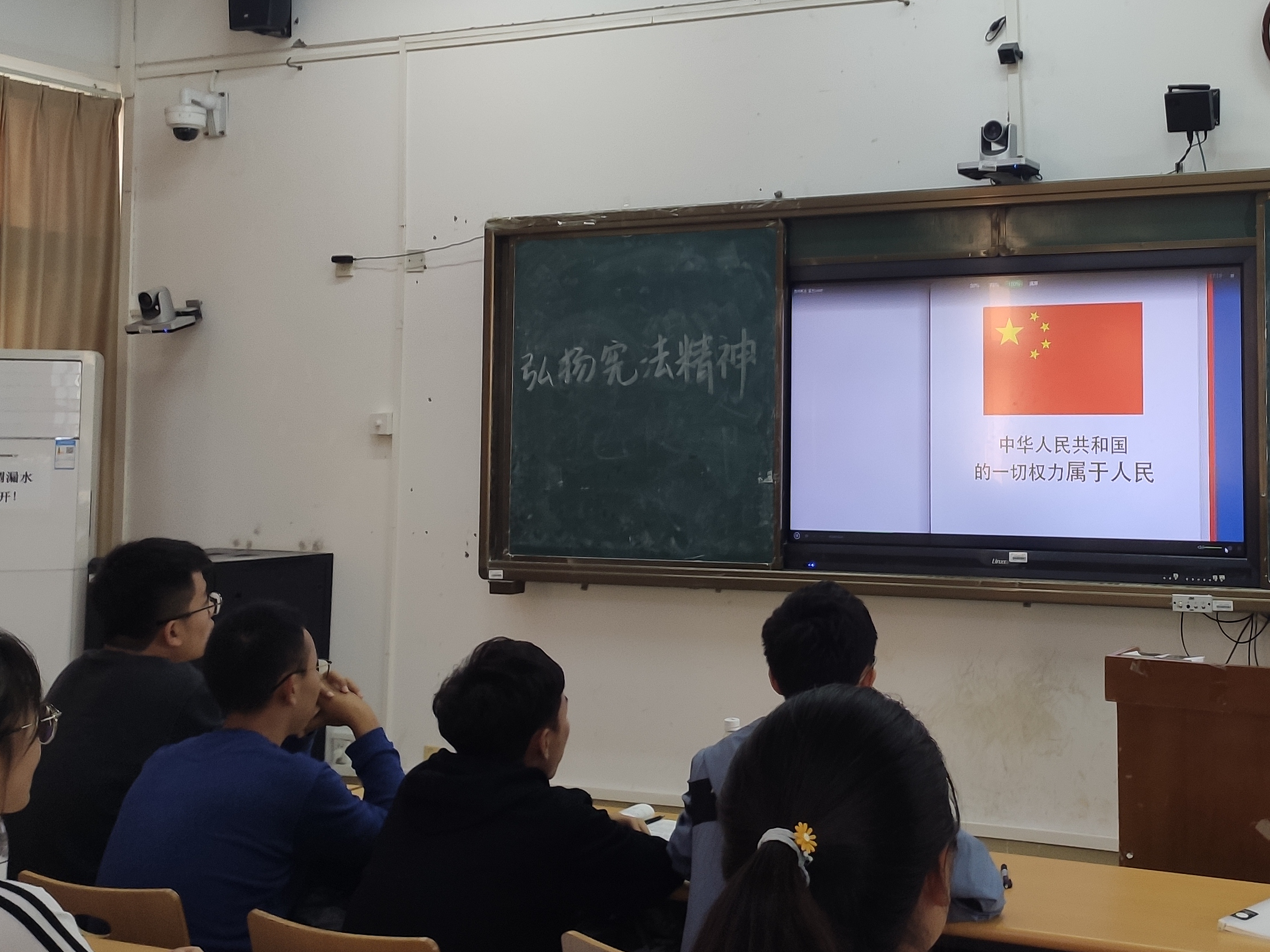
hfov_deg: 39.7
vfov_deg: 30.7
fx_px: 1724
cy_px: 322
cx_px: 898
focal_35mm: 47
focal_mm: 4.77
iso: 256
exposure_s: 1/50
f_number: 1.75
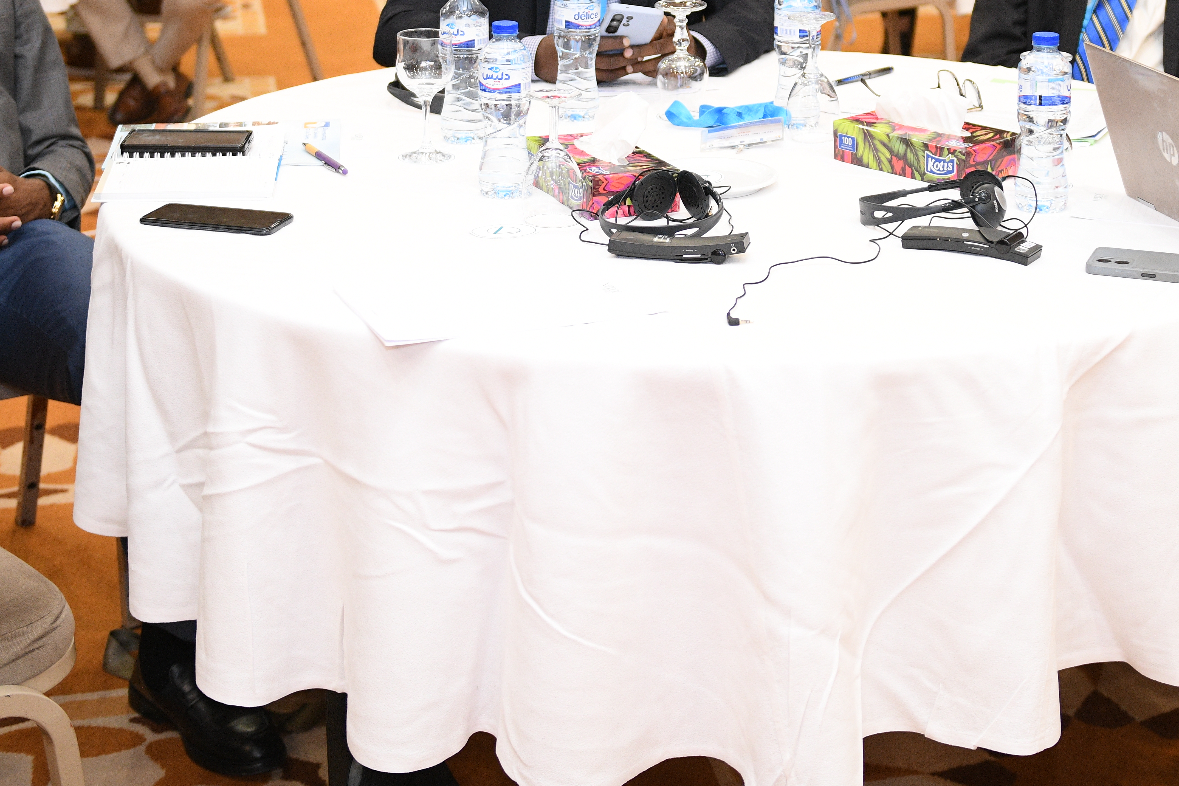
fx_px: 2390
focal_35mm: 73
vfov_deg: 18.3
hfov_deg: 27.6
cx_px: 742
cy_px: 60
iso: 1600
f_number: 2.8
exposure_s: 1/160
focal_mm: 38
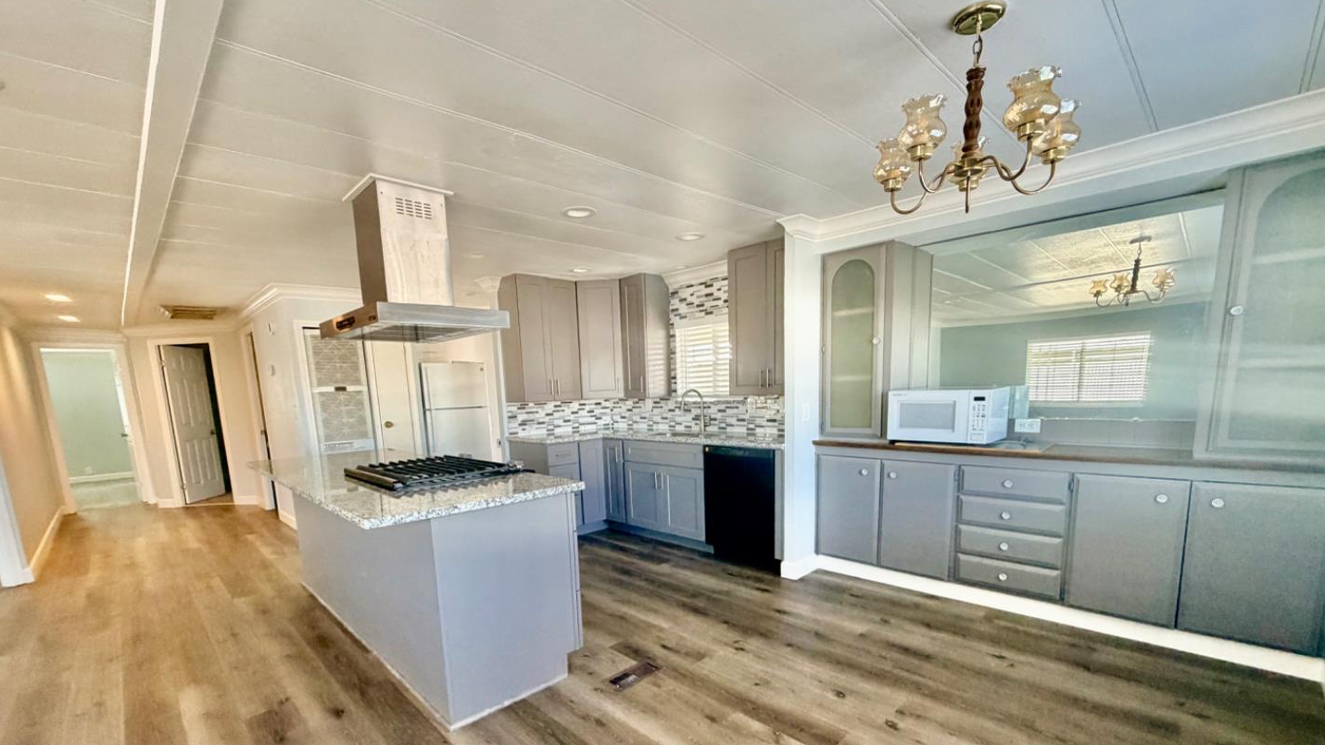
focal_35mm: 16
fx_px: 562
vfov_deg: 65.7
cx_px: 652
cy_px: 480
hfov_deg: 99.4
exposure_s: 1/94
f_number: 2.2
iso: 320
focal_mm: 2.22
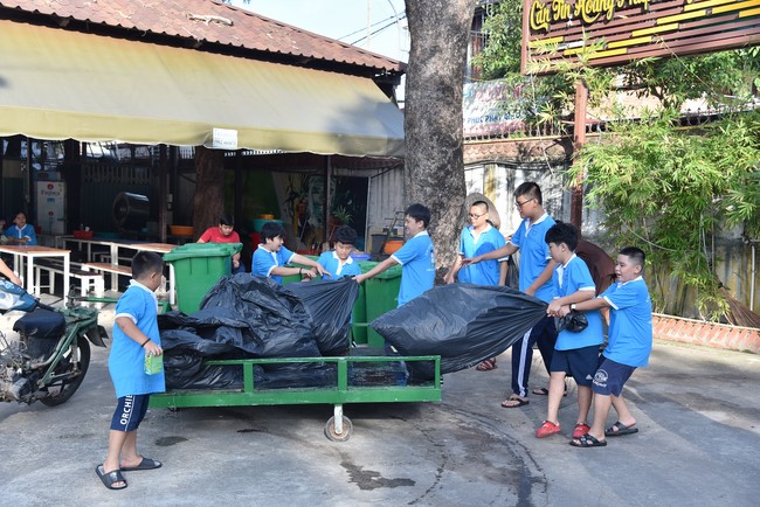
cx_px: 380
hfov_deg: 48.4
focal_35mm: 40
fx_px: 845
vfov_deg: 33.4
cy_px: 254
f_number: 5
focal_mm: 40
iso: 100
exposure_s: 1/160
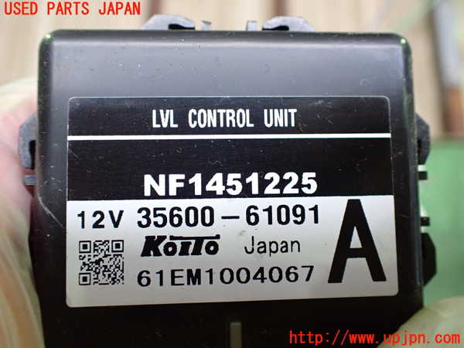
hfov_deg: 60.0
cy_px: 174
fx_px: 402
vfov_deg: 46.8
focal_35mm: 30
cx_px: 232
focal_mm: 5.4
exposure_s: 1/80
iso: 800
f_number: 2.3
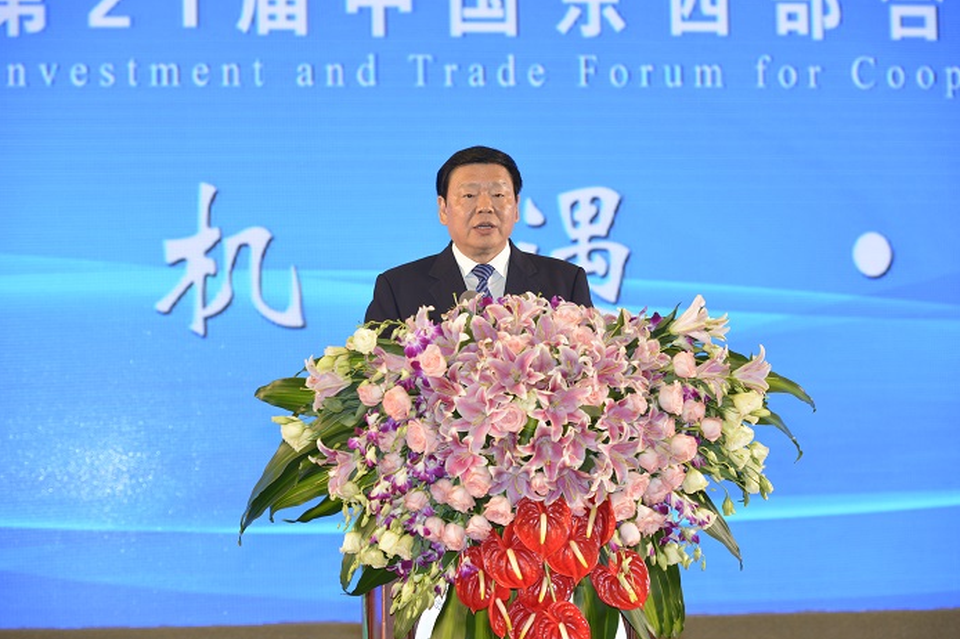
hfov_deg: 19.3
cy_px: 319
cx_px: 481
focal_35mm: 106
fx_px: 2825
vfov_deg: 12.9
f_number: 5.6
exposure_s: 1/160
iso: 640
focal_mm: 105
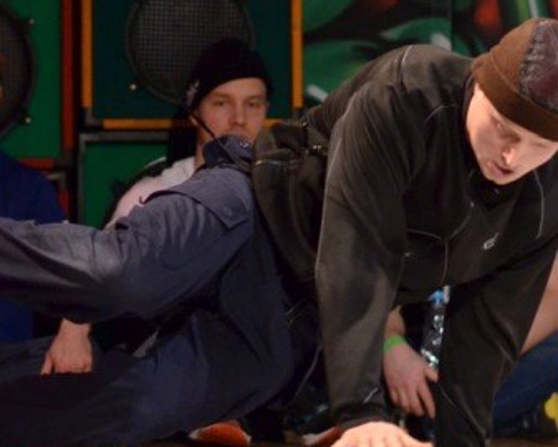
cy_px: 136
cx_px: 220
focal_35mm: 283
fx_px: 4678
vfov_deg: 5.5
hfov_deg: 6.8
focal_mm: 85
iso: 1600
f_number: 2.2
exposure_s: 1/640
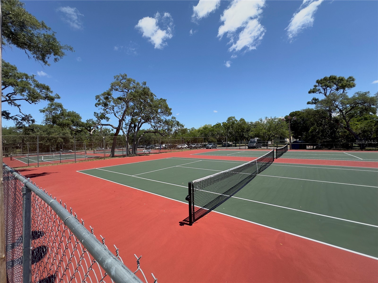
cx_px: 189
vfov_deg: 85.7
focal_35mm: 14
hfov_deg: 102.1
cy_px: 142
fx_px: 153
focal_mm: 2.22
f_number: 2.2
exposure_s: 1/1887
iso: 40
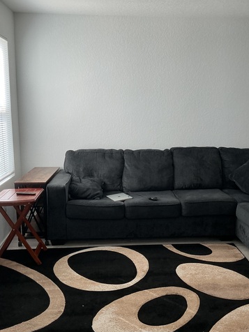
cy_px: 167
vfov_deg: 47.9
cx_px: 145
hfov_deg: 36.7
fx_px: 374
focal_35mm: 39
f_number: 1.8
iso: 32
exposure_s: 1/120
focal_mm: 3
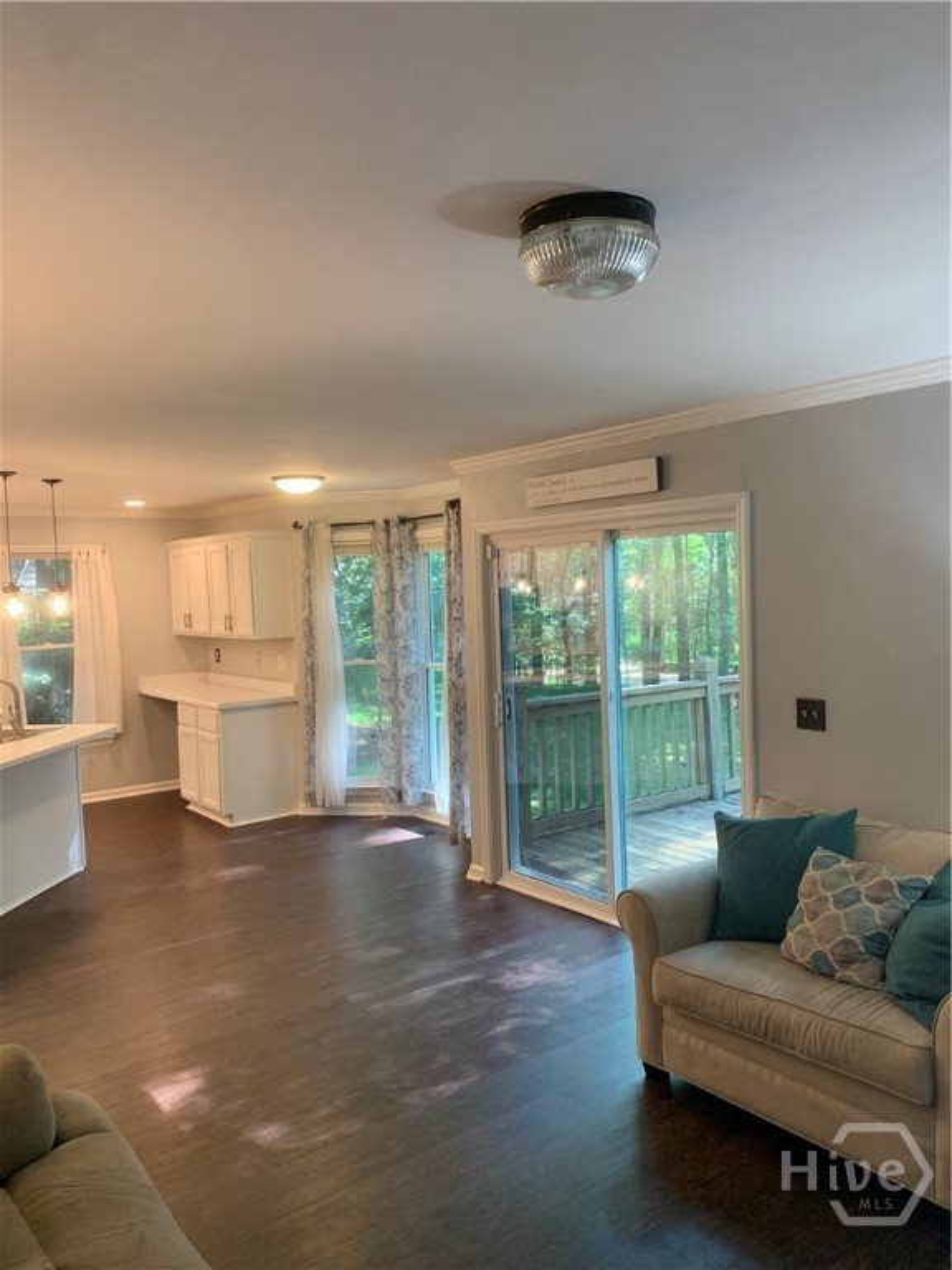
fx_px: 953
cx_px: 476
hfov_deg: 53.1
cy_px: 635
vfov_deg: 67.3
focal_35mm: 26
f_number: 1.8
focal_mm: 4.25
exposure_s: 1/60
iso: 125
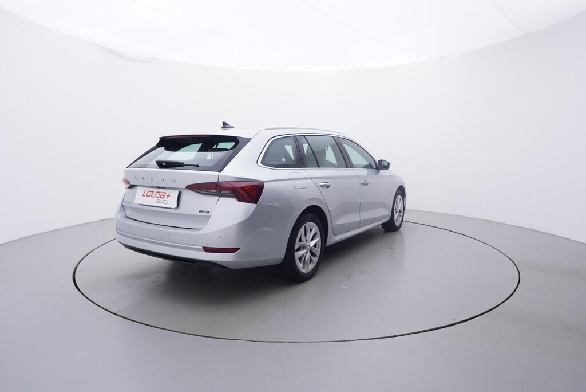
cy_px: 196
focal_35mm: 22
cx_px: 293
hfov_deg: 77.3
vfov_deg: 56.2
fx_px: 366
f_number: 5
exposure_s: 1/80
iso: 200
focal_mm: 15
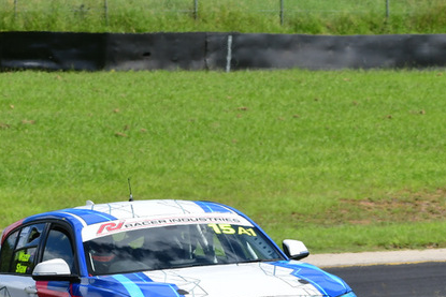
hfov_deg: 3.6
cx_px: 177
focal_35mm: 578
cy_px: 261
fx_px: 7163
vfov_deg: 2.4
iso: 400
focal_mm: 200
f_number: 11
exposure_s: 1/640
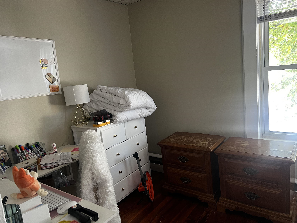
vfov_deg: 53.1
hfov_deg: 67.3
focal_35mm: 26
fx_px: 223
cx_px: 148
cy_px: 112
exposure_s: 1/60
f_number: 1.5
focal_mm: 5.7
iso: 200
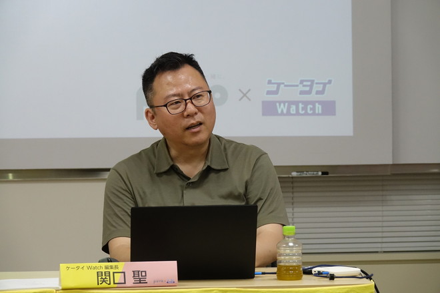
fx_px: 1760
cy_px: 146
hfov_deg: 14.3
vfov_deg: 9.5
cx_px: 220
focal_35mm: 144
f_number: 4
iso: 1250
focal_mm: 52.82
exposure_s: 1/160
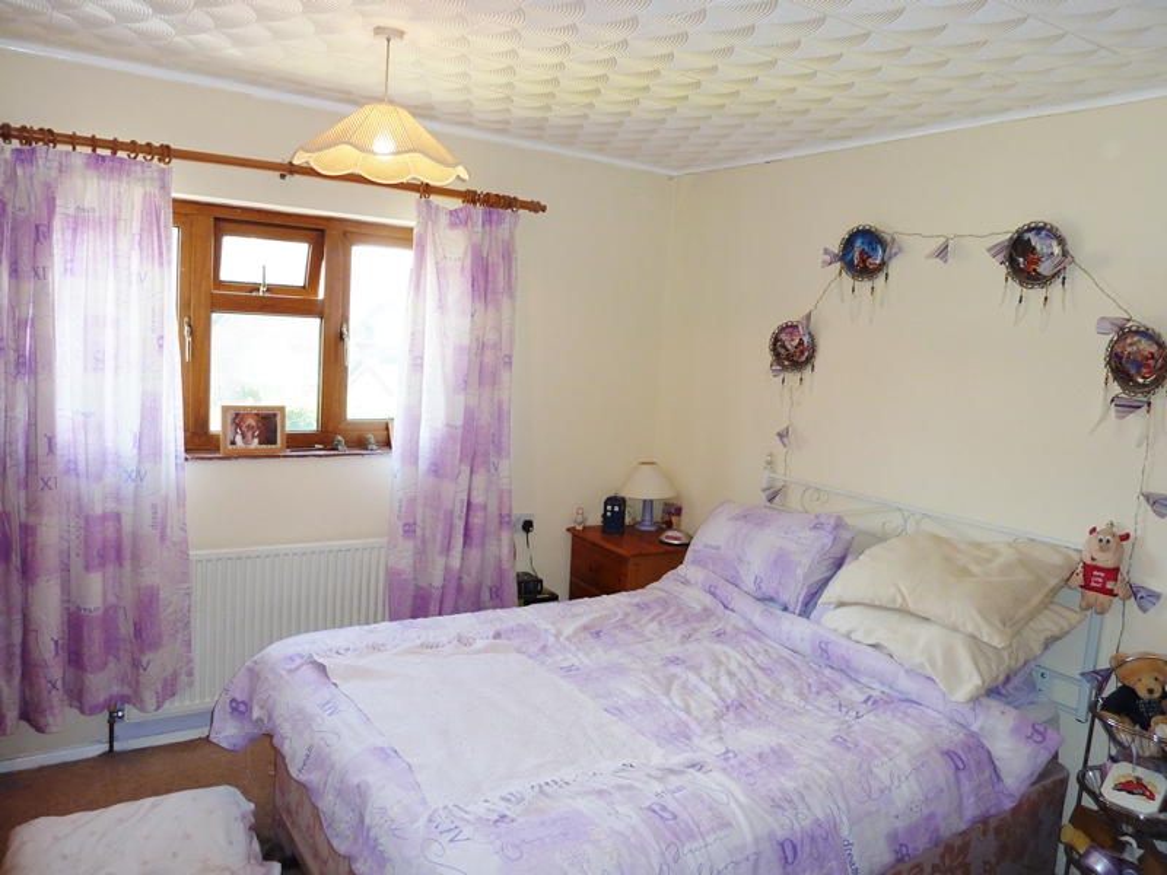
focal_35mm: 25
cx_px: 584
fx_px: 843
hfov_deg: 69.4
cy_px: 438
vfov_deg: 54.9
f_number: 3.3
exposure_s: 1/30
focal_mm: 4.1
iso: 100
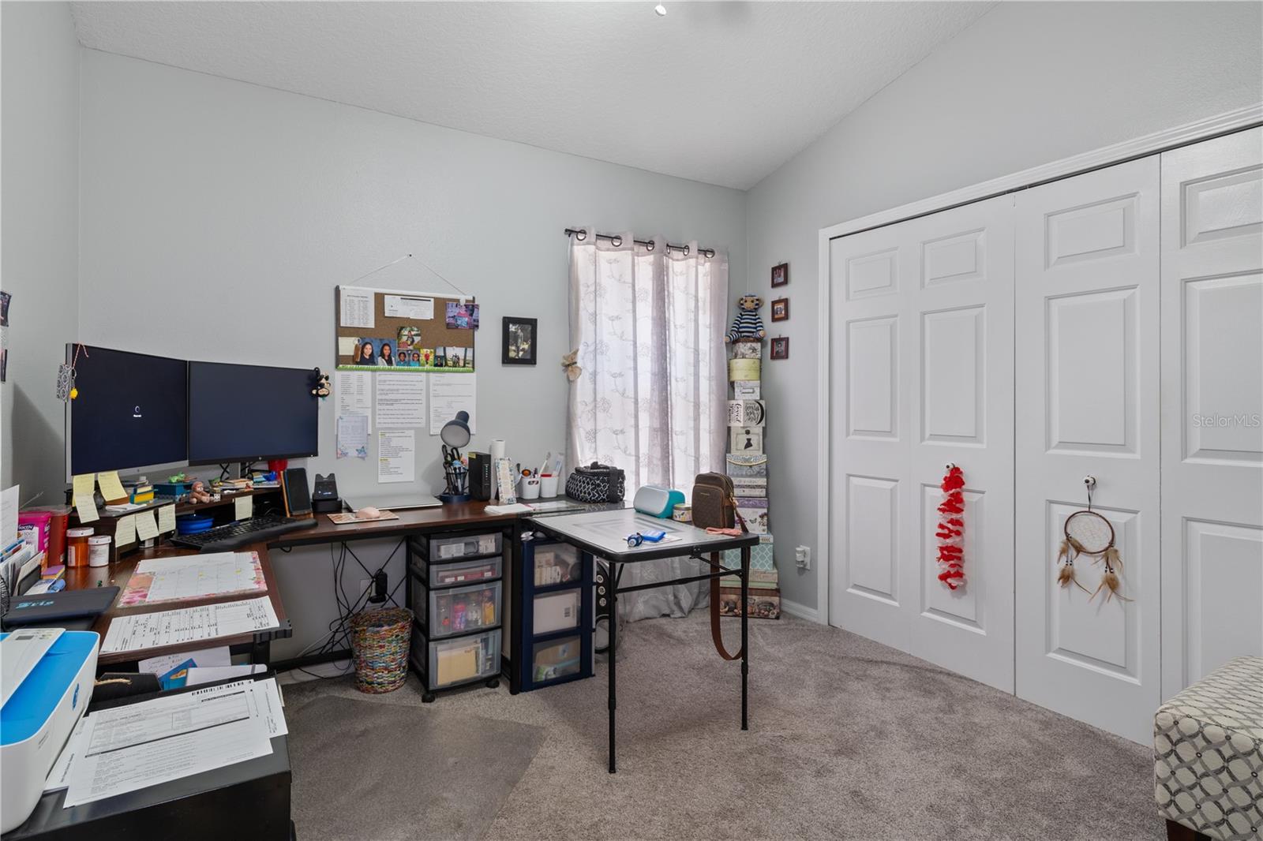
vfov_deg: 70.4
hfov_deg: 93.3
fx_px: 596
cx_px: 632
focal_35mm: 17
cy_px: 420
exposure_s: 2.5
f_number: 9
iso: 320
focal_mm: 17
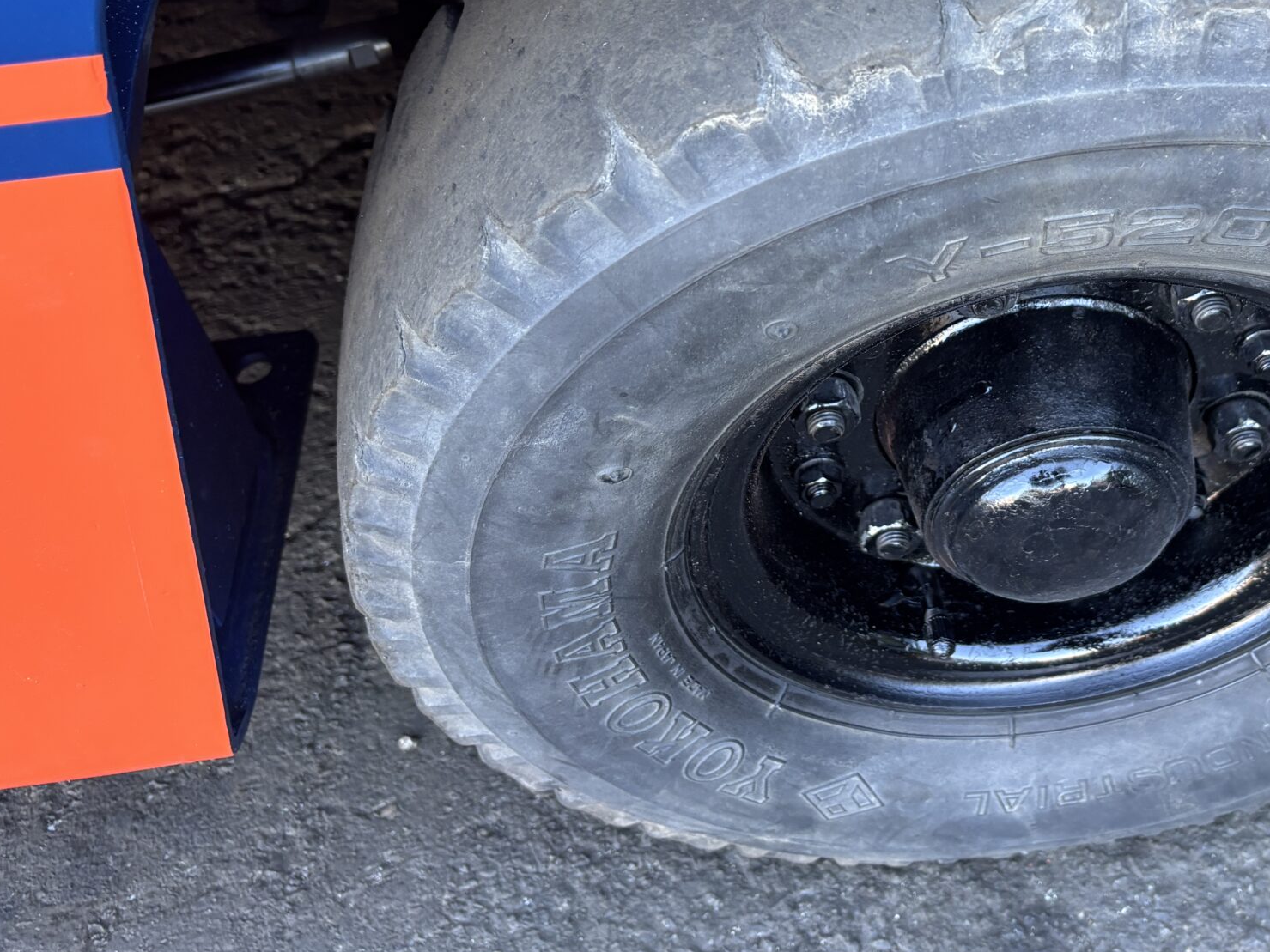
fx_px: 1651
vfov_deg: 31.8
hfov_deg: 41.0
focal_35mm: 45
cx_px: 940
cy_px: 287
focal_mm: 5.96
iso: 125
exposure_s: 1/93
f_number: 1.6
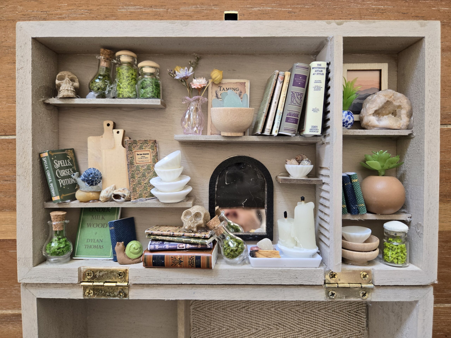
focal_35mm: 23
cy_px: 169
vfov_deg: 58.9
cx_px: 226
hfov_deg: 73.9
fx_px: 300
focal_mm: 5.4
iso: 200
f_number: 1.8
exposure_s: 1/120
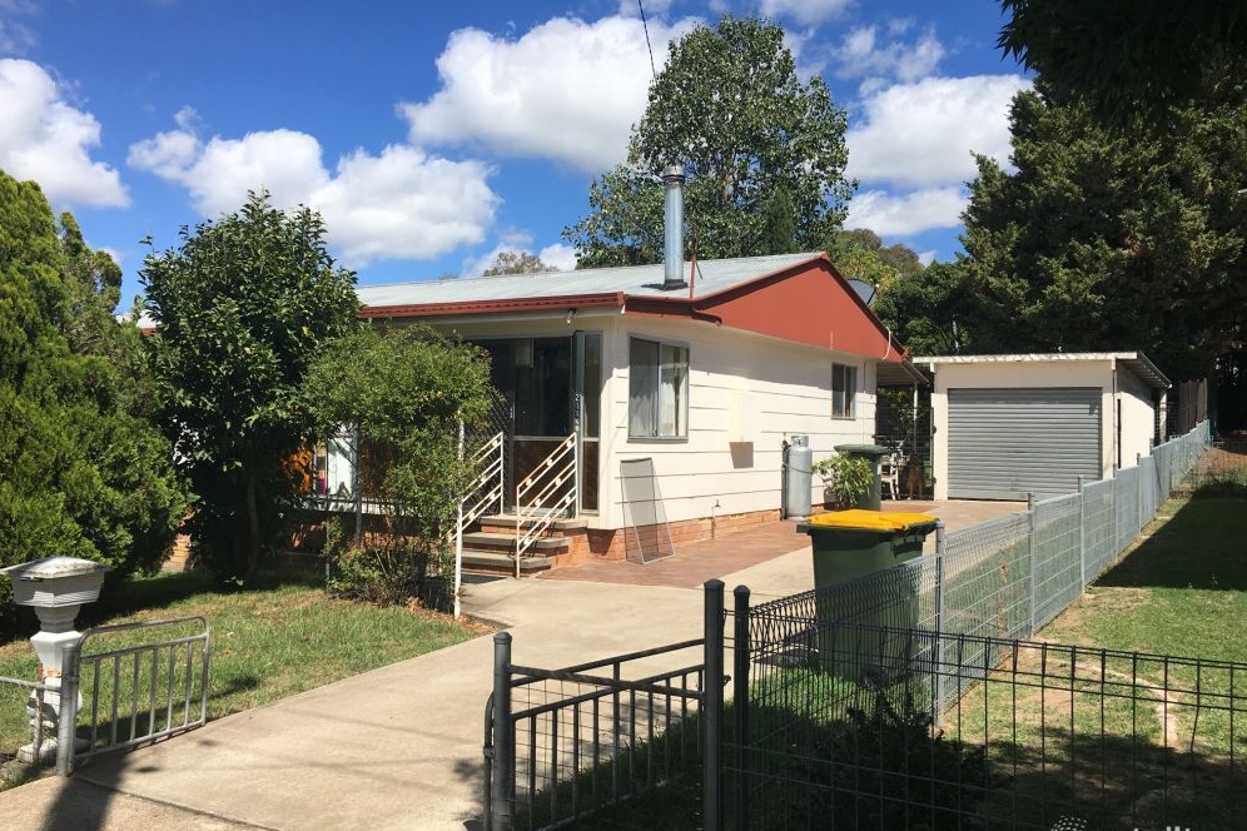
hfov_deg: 60.3
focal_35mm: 31
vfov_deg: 42.3
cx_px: 617
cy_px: 419
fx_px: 1074
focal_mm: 4.15
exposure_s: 1/2079
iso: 25
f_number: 2.2
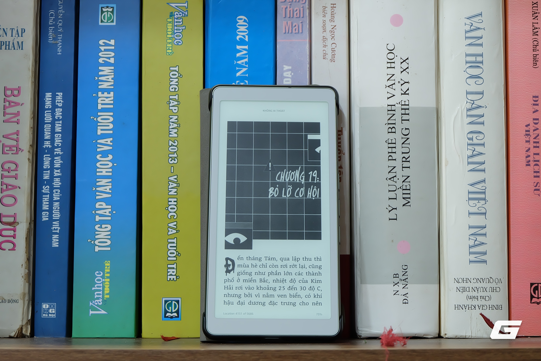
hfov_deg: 31.9
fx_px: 947
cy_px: 180
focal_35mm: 63
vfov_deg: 21.6
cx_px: 270
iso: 800
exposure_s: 1/30
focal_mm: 41.8
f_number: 5.6
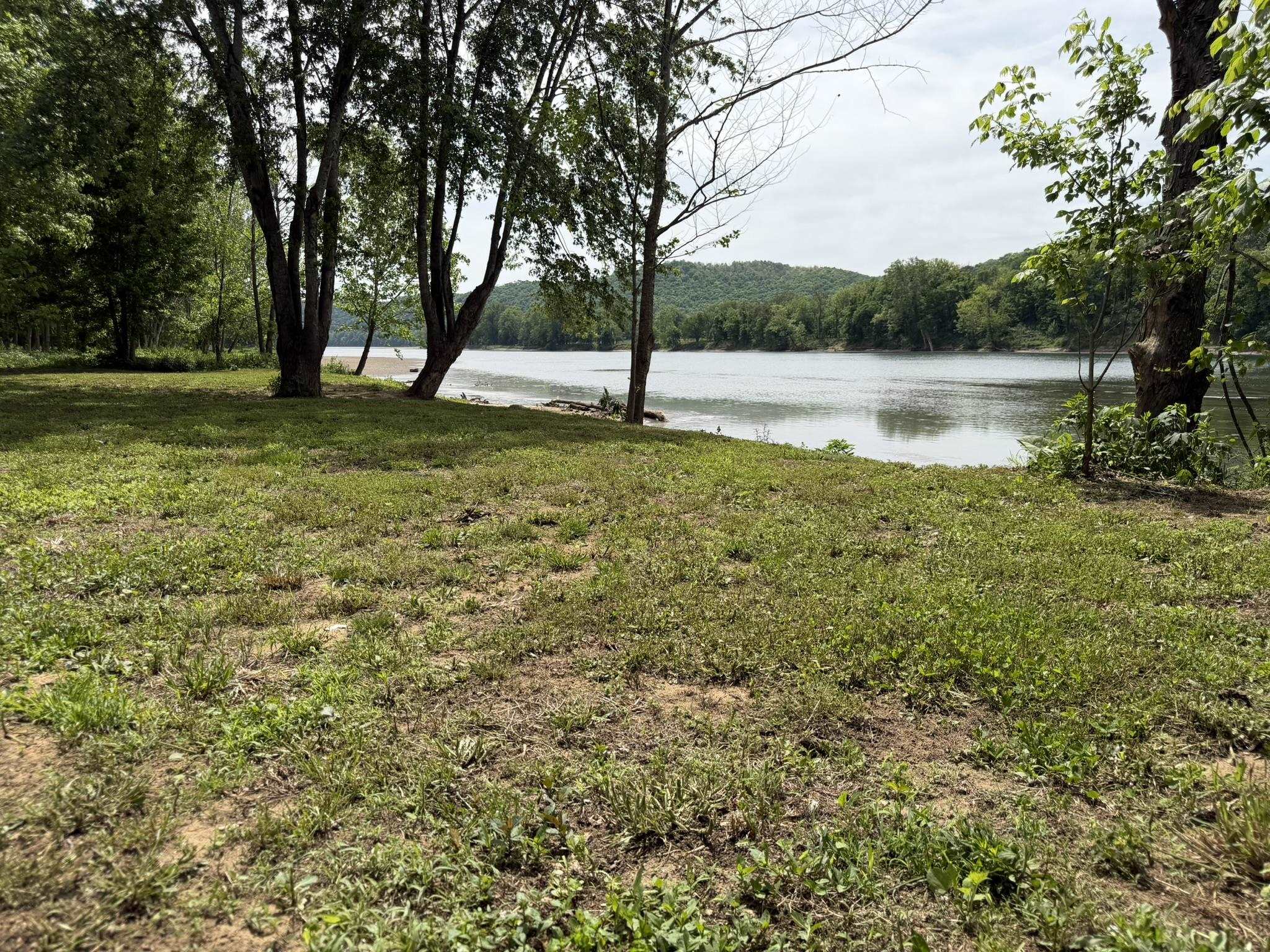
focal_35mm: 24
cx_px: 635
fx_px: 881
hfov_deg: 71.6
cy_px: 476
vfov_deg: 56.8
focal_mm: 6.76
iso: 80
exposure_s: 1/4167
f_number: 1.78
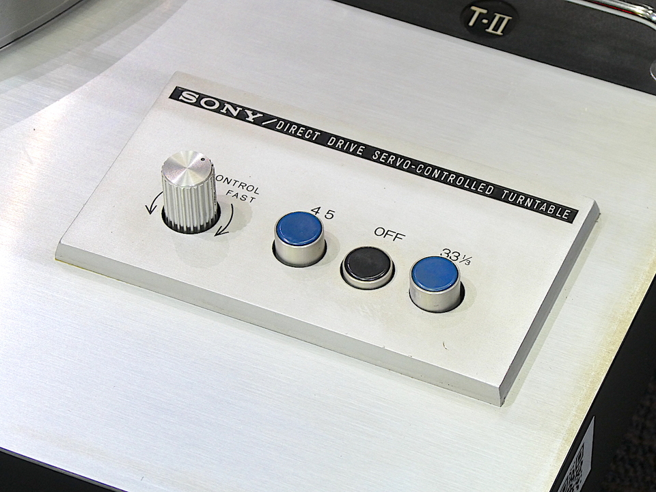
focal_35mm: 143
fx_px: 2710
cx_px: 328
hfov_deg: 13.8
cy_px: 246
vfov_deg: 10.4
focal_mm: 25.6
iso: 200
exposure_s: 1/13
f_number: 5.4
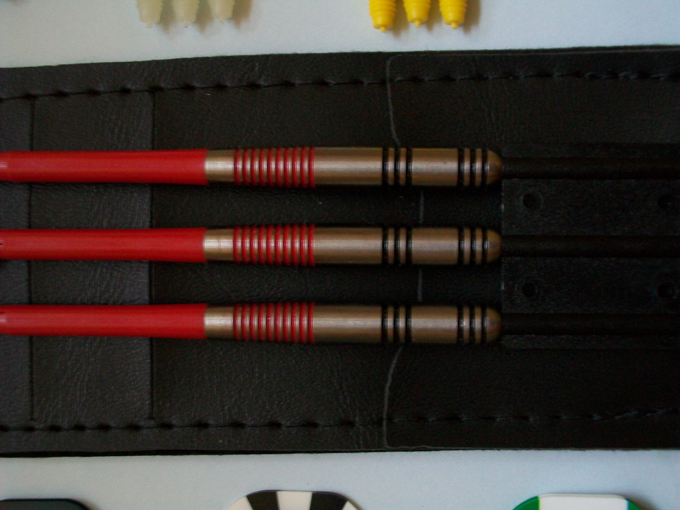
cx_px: 340
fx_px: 825
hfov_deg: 44.8
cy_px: 255
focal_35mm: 42
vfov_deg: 34.3
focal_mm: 7.1
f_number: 3.2
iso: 160
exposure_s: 1/8
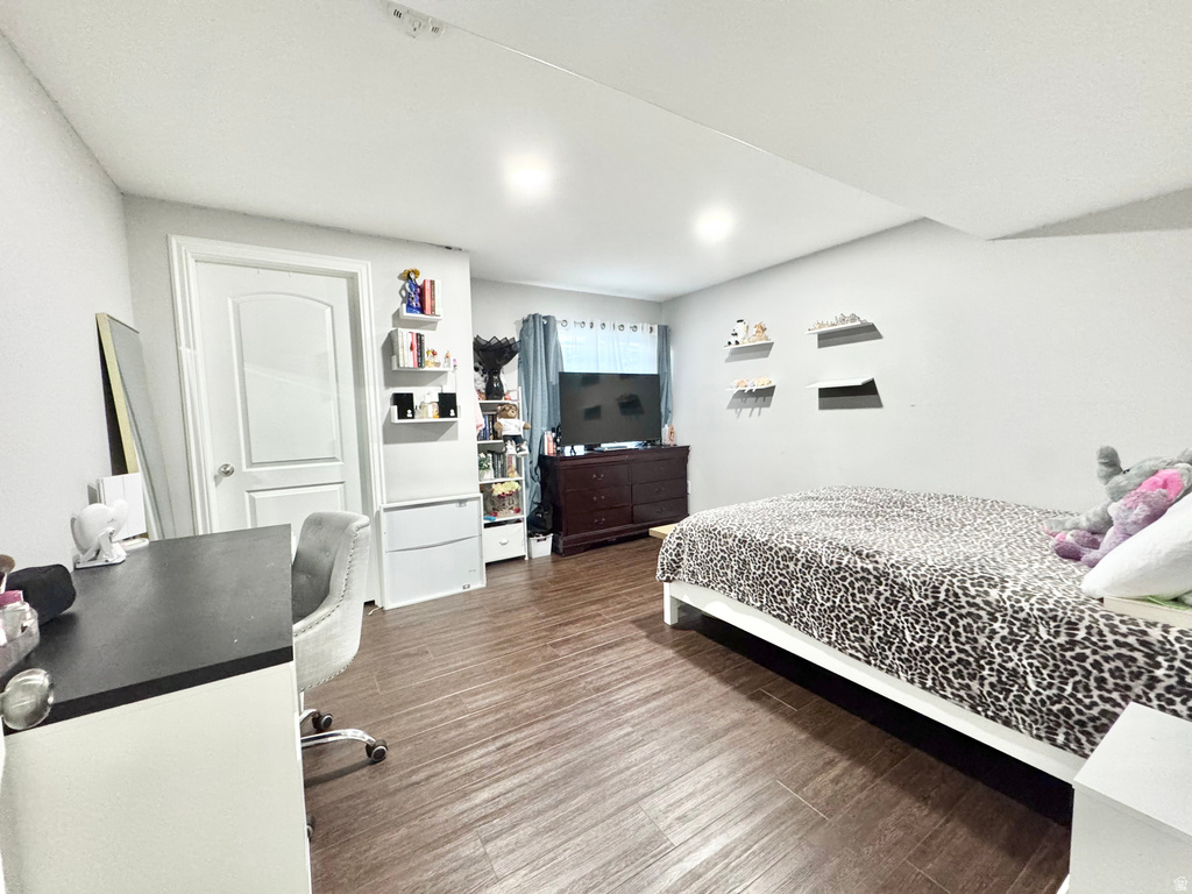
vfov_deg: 85.7
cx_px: 596
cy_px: 447
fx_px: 482
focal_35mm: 14
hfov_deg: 102.1
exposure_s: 1/60
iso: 500
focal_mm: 2.22
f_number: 2.2
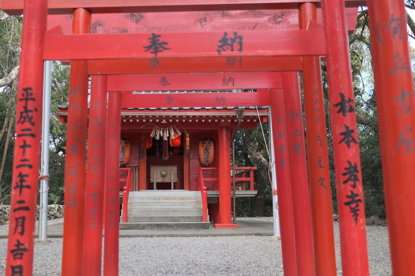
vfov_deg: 32.6
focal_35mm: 41
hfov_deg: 47.4
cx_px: 185
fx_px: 472
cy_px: 143
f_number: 1.4
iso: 800
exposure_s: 1/1900
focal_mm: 23
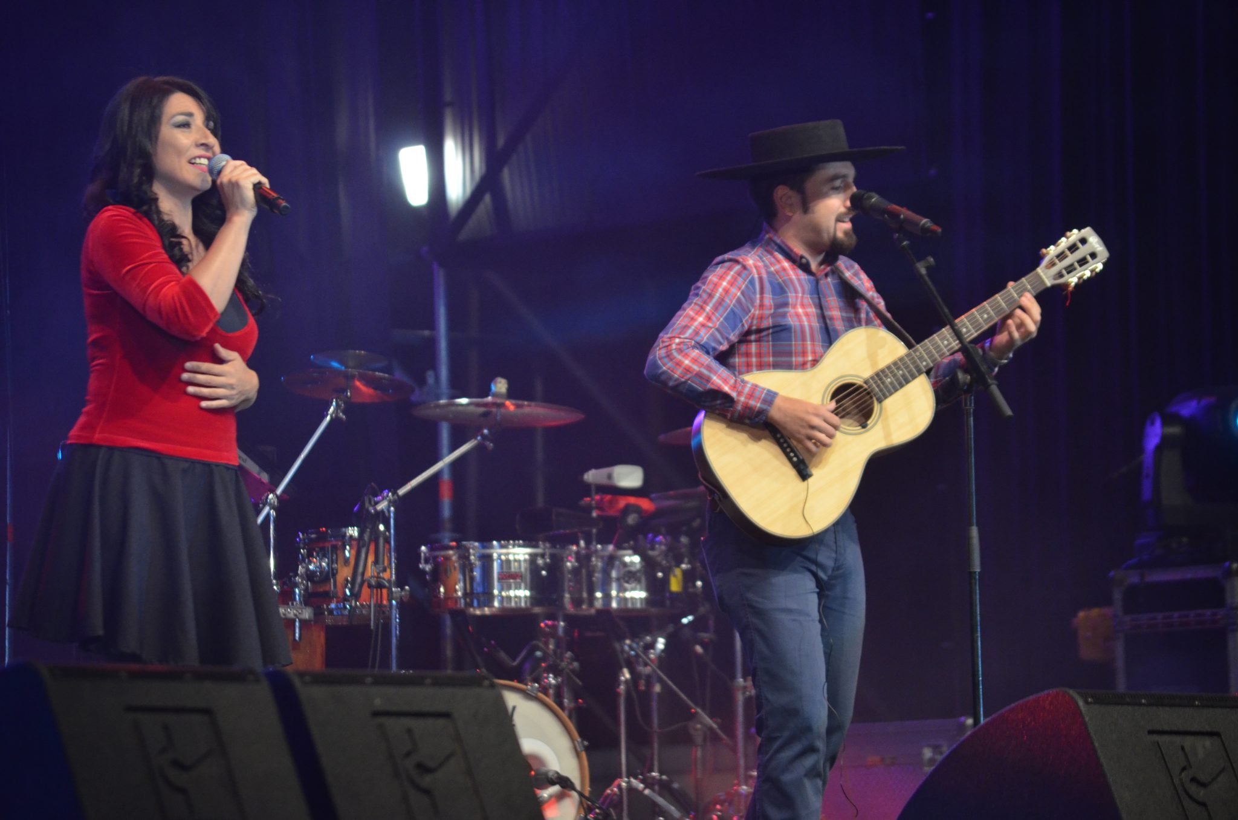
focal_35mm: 188
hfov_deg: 11.0
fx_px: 6434
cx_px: 619
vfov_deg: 7.3
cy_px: 410
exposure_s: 1/200
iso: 1600
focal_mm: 125
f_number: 4.8
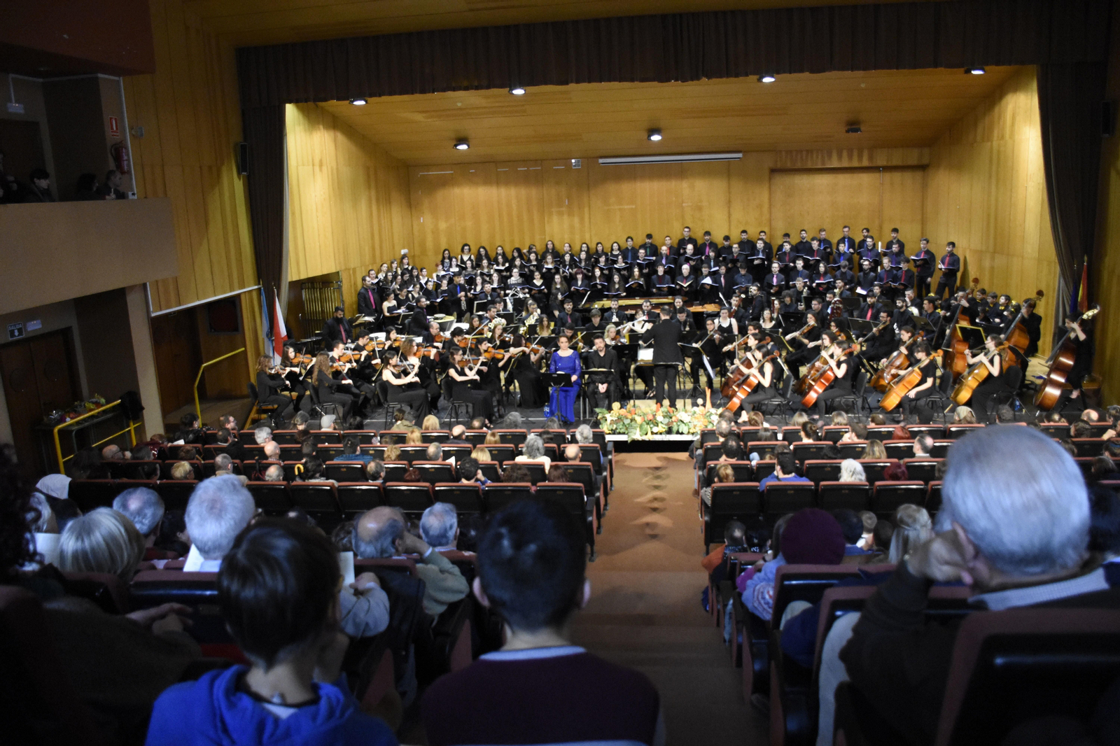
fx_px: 840
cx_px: 560
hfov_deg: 67.4
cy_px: 373
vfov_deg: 47.9
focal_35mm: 27
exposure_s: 1/125
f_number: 4.5
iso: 5000
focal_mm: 18
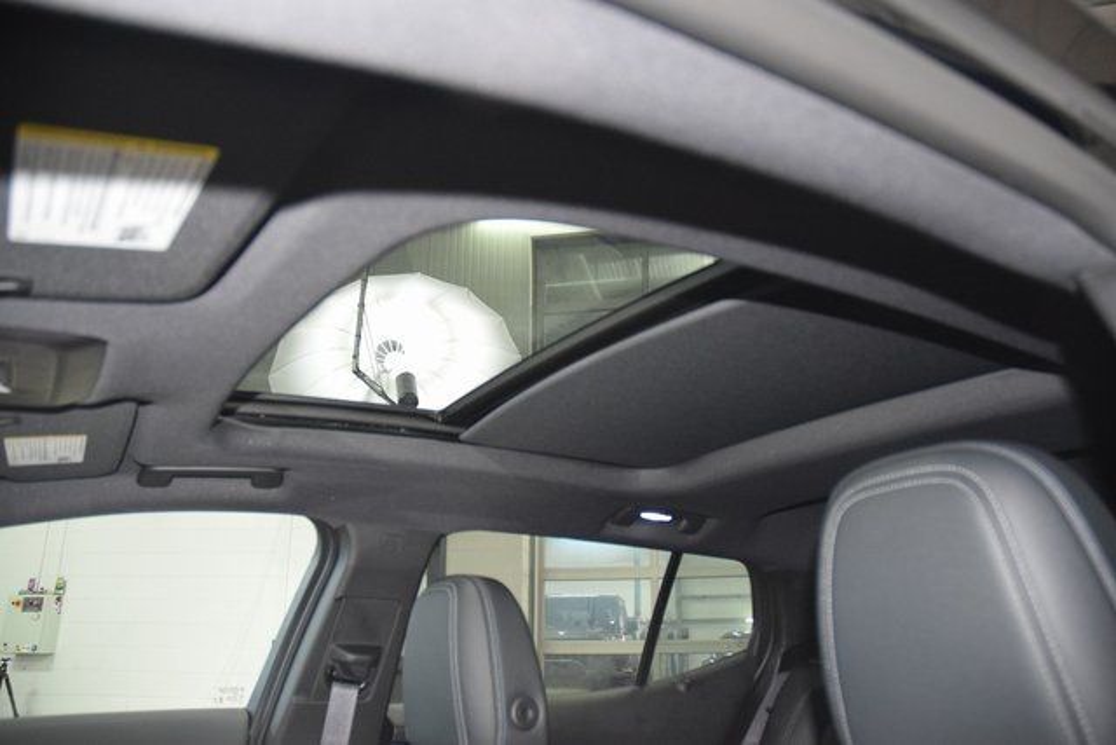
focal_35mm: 27
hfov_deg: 67.4
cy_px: 372
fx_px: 837
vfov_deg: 48.0
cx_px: 558
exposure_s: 1/60
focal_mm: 18
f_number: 3.5
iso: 3200
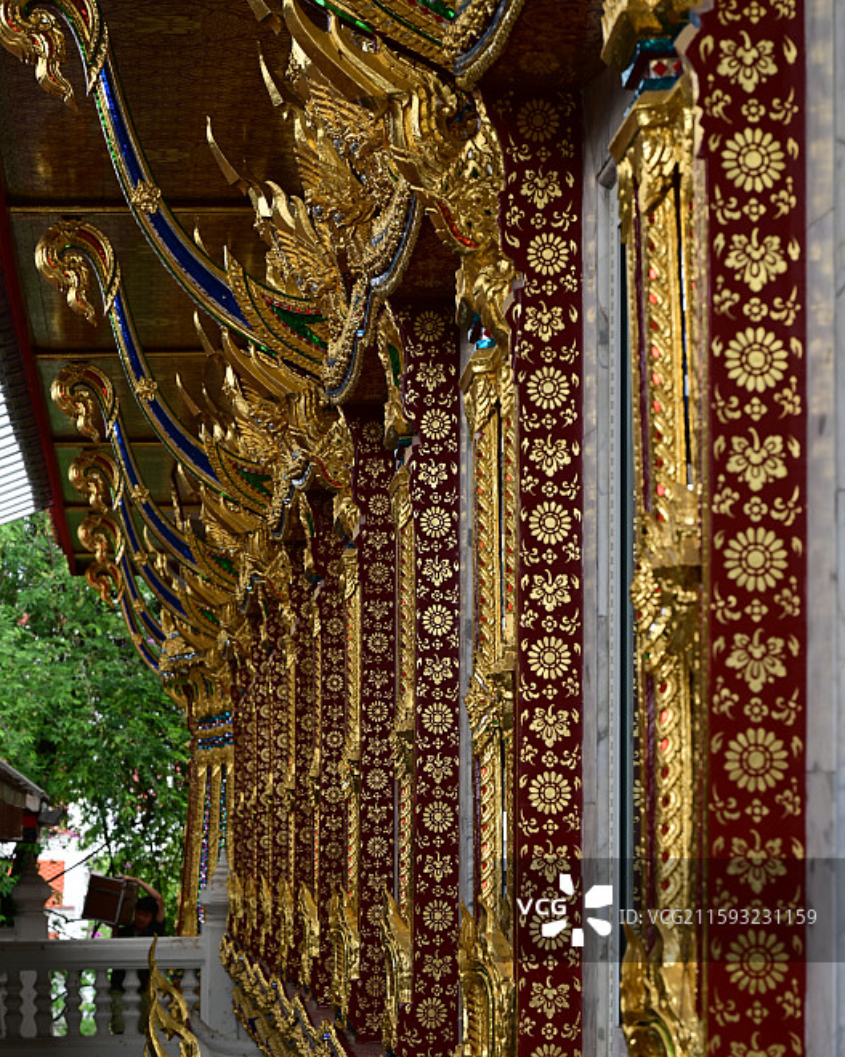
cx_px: 422
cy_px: 609
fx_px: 3064
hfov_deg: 15.7
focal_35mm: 98
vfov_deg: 19.6
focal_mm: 86
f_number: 8
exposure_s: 1/30
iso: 100
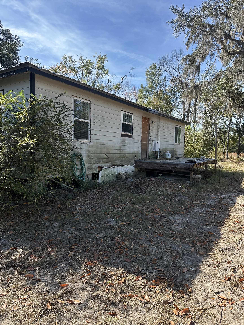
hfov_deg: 56.8
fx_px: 226
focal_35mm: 24
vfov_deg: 71.6
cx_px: 122
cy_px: 162
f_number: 1.78
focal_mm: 6.86
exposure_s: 1/2028
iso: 80
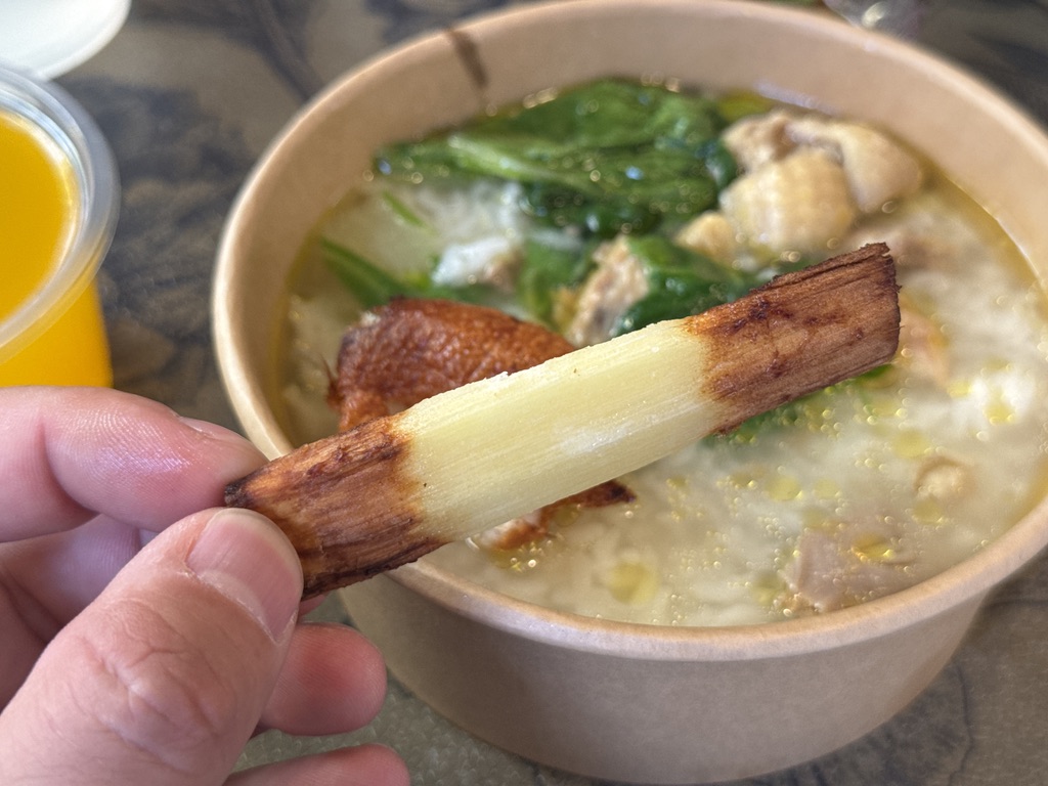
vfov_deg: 30.3
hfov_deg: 39.7
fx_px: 1453
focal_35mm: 48
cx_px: 524
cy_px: 393
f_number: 1.78
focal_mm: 6.76
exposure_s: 1/76
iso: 100
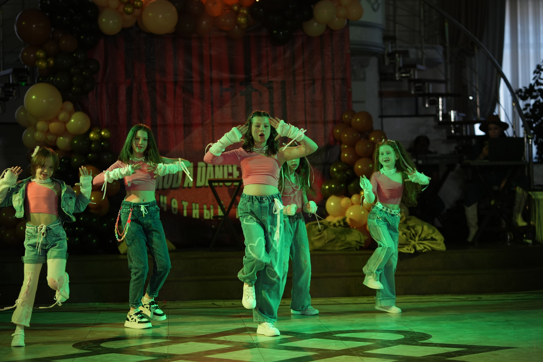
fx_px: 1282
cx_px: 272
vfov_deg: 16.1
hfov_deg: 23.9
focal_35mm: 85
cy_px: 181
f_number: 2.2
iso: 800
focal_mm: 85
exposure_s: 1/400
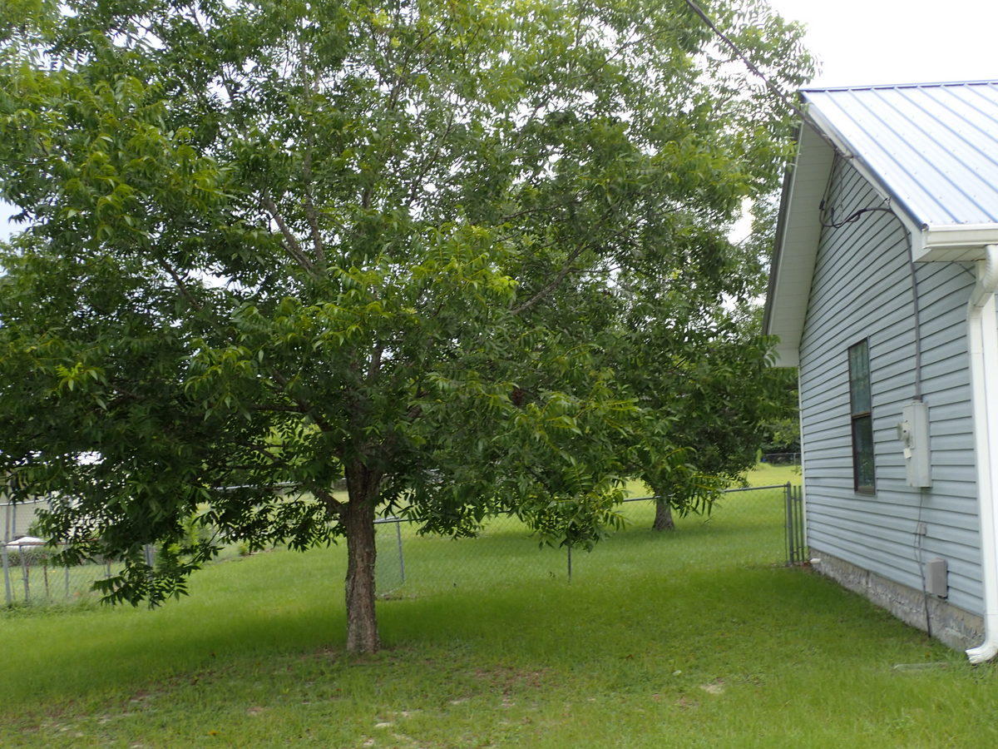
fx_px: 1009
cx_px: 499
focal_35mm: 35
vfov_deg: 40.7
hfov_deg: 52.6
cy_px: 374
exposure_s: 1/160
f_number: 3.5
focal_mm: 6.42
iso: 100
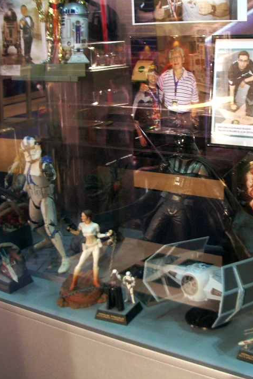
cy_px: 189
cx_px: 182
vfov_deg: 40.4
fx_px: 517
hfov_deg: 27.2
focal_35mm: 49
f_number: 2.6
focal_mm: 5.8
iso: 200
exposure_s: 1/15
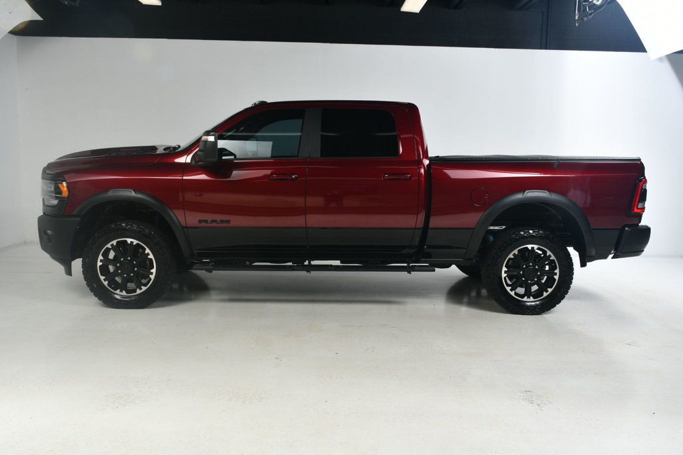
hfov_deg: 57.2
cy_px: 228
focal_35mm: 33
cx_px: 342
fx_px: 626
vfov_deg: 39.9
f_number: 11
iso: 100
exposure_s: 1/160
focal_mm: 22
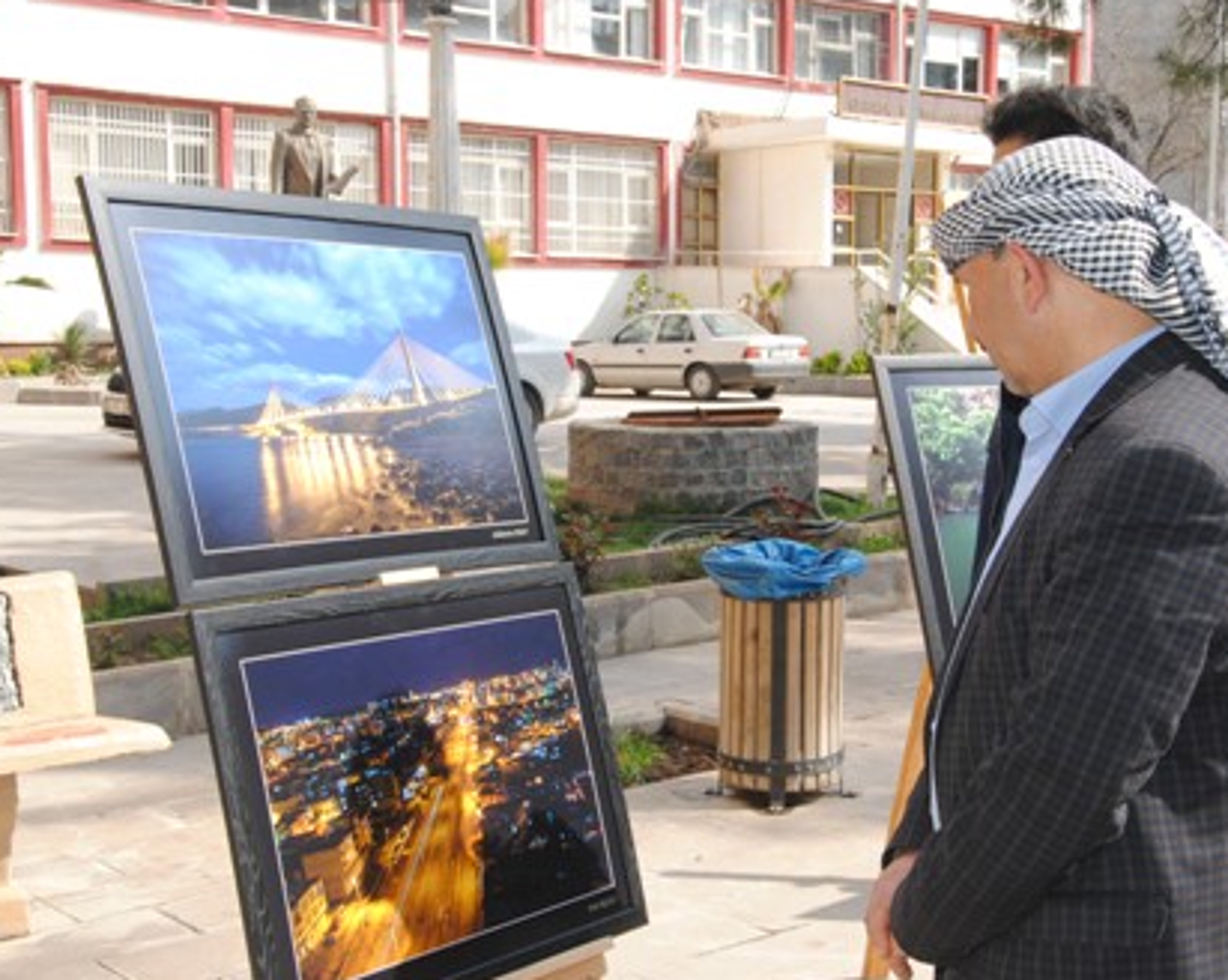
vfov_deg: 27.6
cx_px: 681
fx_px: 1997
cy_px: 484
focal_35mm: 55
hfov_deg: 34.1
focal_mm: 32
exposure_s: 1/200
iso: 400
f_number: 11
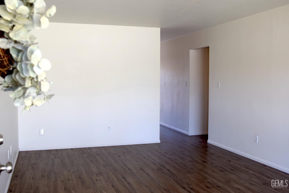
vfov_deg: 34.3
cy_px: 96
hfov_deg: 49.5
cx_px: 144
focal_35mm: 39
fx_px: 313
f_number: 5.6
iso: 400
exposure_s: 1/125
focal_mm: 26
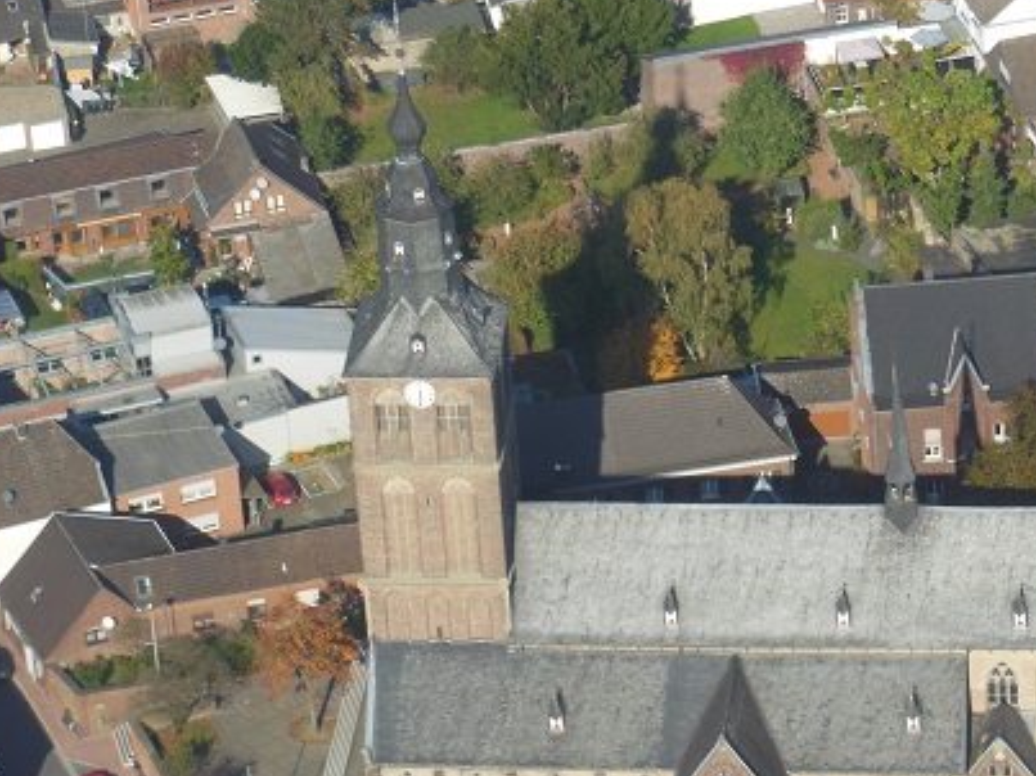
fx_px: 6373
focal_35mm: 213
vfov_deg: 7.0
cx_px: 735
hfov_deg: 9.3
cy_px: 540
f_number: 5.8
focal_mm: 25.5
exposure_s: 1/400
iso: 125
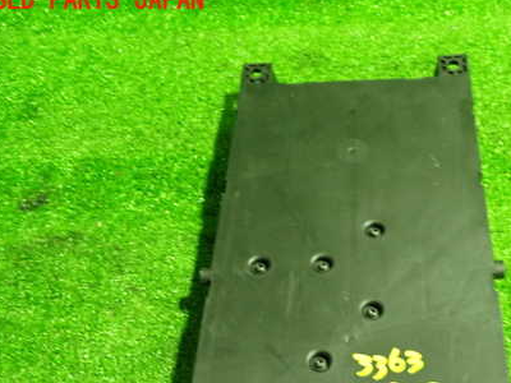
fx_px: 664
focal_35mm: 45
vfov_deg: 31.8
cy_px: 272
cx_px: 355
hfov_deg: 41.3
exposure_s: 1/30
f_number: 2.3
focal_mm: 5.4
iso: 800
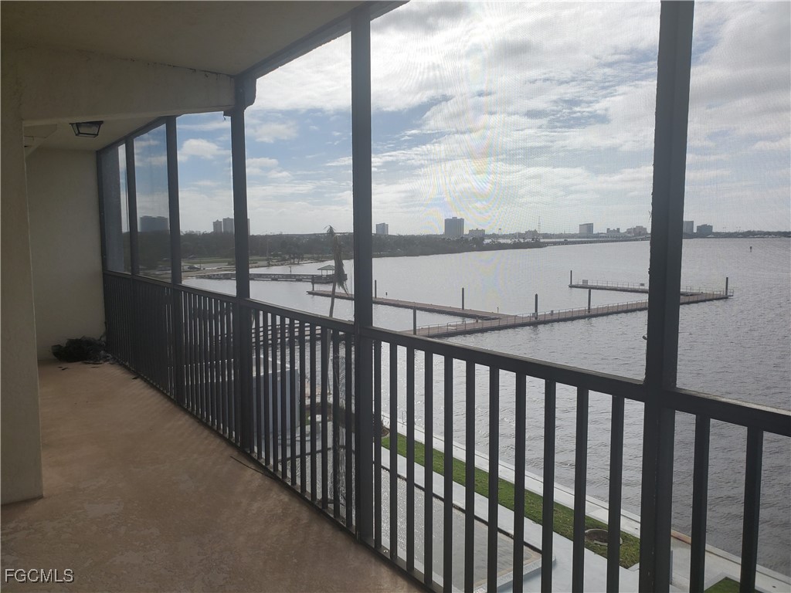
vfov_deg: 53.1
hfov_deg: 67.3
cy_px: 296
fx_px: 594
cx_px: 396
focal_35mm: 26
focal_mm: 4.3
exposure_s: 1/2032
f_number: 2.4
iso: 50
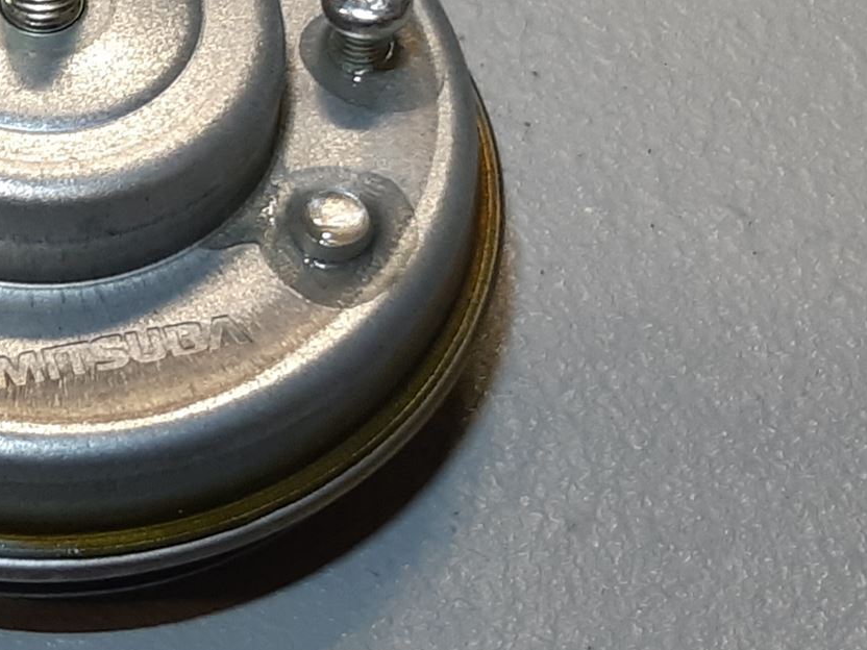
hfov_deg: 27.9
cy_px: 182
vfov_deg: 22.8
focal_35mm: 64
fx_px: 1603
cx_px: -56
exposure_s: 1/100
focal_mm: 3.93
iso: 64
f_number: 1.7
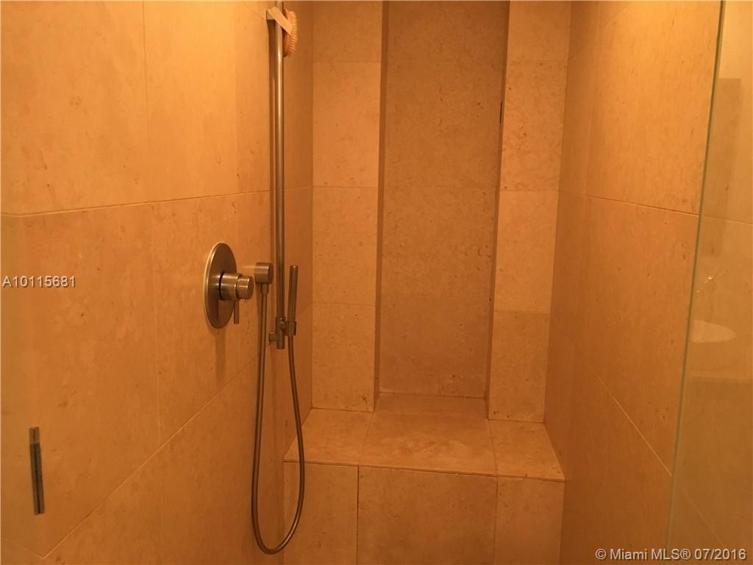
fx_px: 631
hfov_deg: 61.7
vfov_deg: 48.2
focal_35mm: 29
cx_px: 376
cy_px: 282
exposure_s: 1/15
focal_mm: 4.15
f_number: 2.2
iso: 200
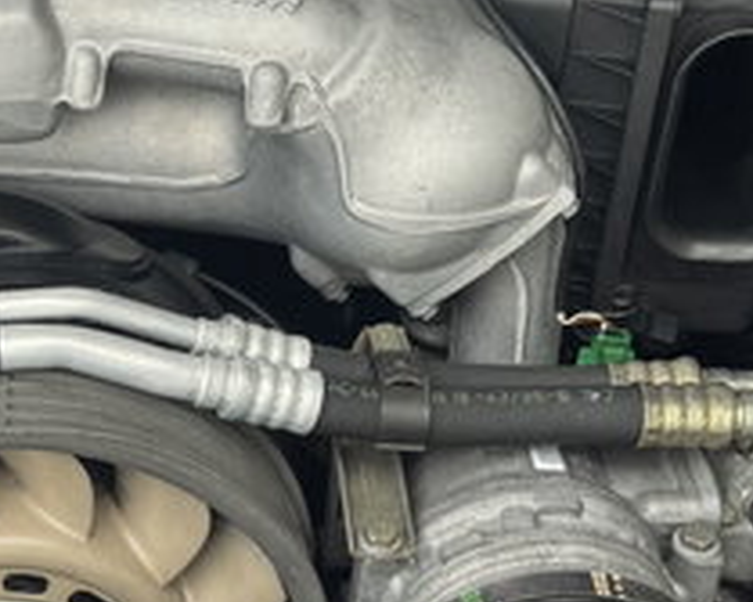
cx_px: 14
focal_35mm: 86
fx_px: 1916
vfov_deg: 17.7
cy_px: 451
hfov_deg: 21.5
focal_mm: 6.76
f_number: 1.78
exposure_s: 1/470
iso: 80
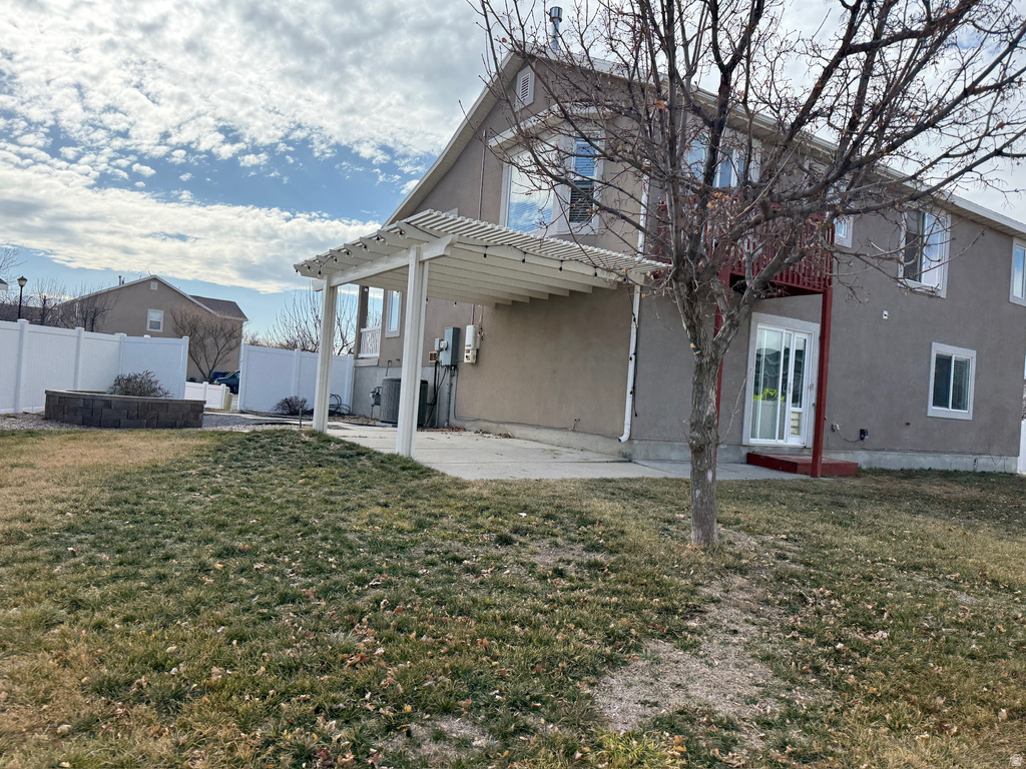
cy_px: 384
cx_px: 513
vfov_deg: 56.8
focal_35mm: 24
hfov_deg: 71.6
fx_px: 711
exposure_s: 1/3953
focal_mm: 6.76
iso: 100
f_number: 1.78
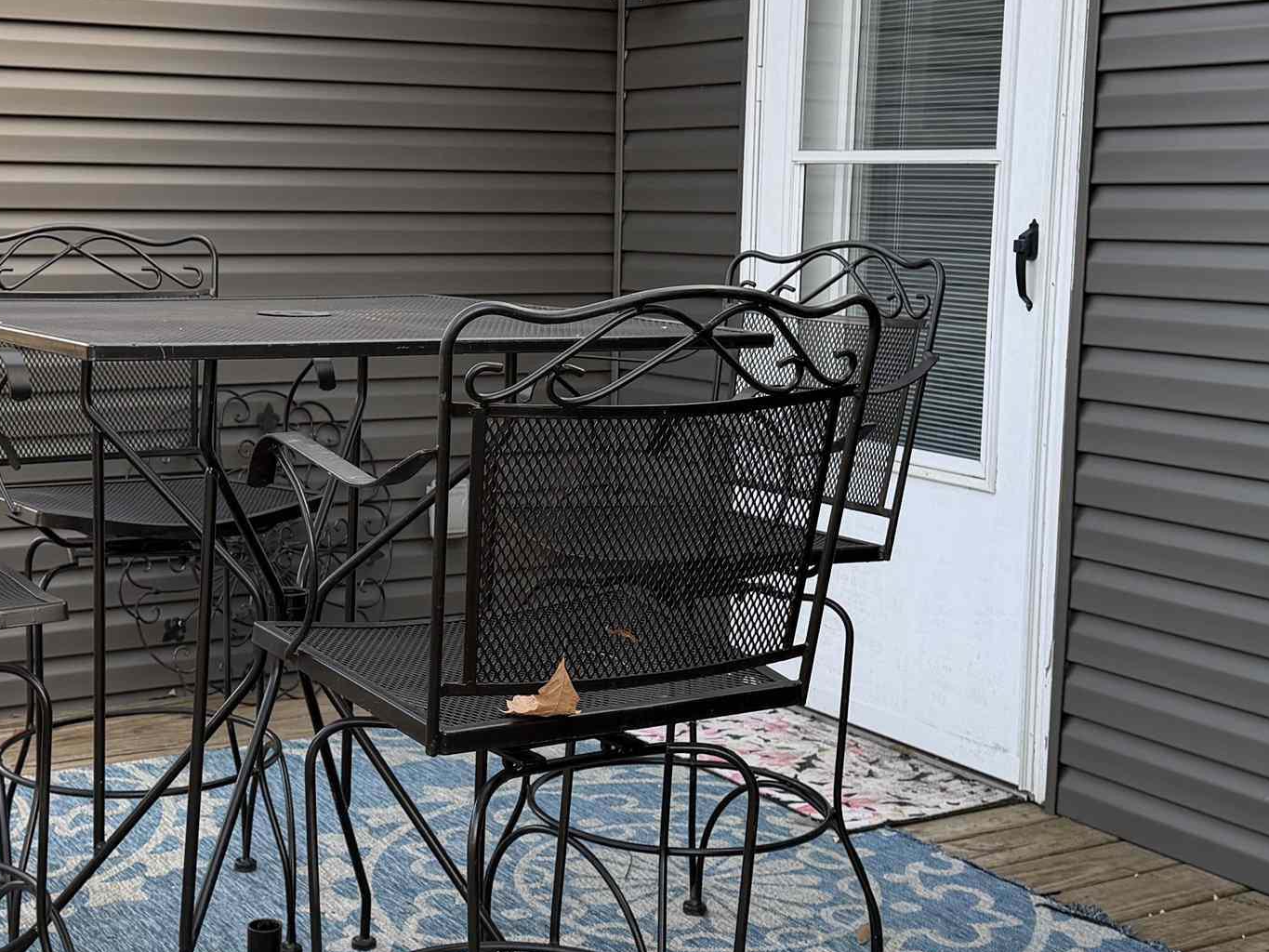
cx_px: 461
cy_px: 413
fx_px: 1980
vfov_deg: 27.0
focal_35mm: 54
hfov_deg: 35.3
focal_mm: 6.76
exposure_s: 1/361
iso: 100
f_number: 1.78
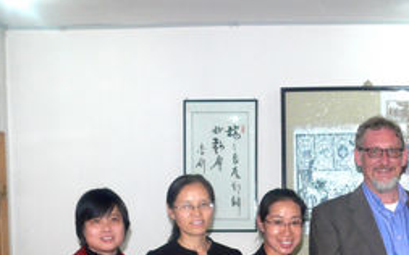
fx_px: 981
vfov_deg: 14.2
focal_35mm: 88
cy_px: 337
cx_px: 454
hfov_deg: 22.2
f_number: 2.8
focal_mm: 7.4
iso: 200
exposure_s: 1/30
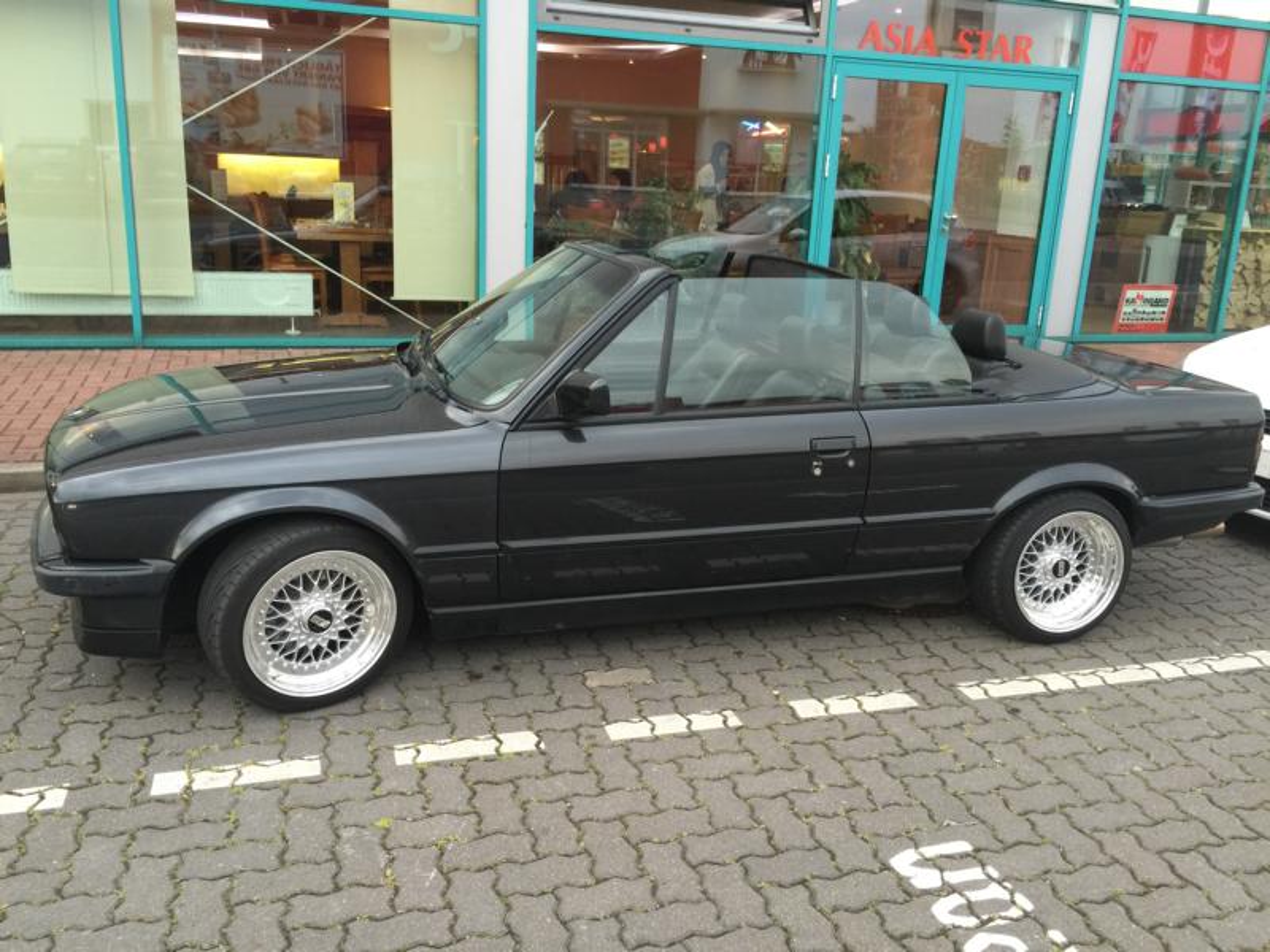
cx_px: 635
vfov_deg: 48.2
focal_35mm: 29
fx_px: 1064
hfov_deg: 61.7
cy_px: 476
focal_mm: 4.15
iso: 50
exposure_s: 1/17
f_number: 2.2
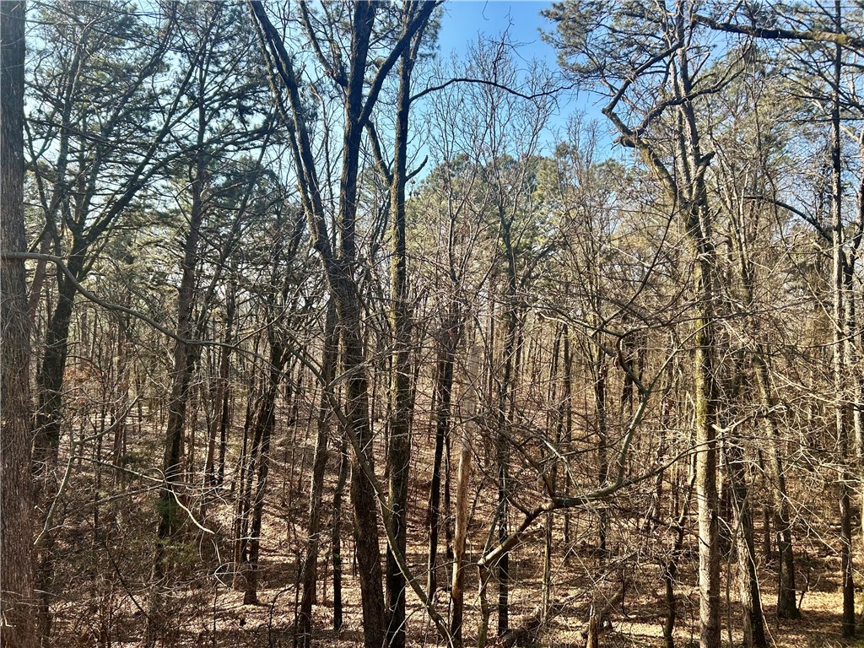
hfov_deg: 67.3
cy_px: 324
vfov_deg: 53.1
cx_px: 432
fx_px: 649
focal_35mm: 26
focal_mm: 5.7
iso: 50
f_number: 1.5
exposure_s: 1/700
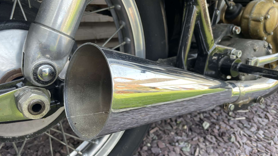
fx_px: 214
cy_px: 88
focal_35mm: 29
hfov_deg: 66.1
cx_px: 139
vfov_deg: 40.1
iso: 32
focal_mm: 4.2
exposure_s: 1/142
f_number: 1.6
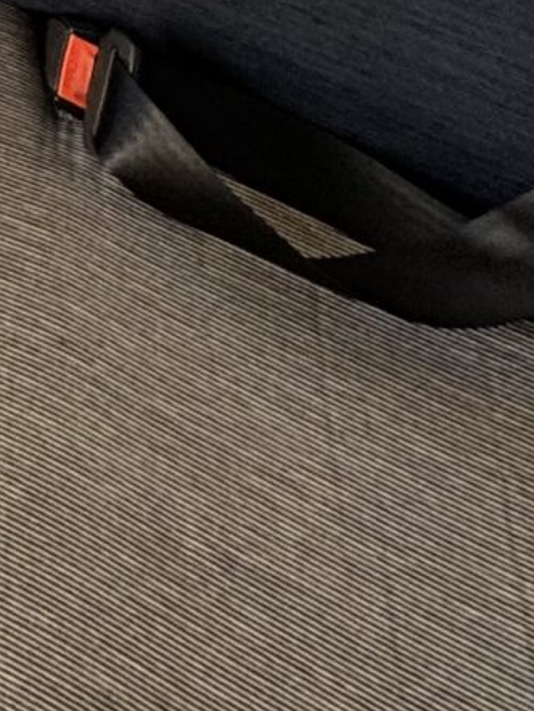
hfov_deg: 13.0
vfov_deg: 13.9
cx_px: -807
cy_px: -1103
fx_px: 1664
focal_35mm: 81
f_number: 2.2
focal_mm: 2.22
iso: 50
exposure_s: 1/99
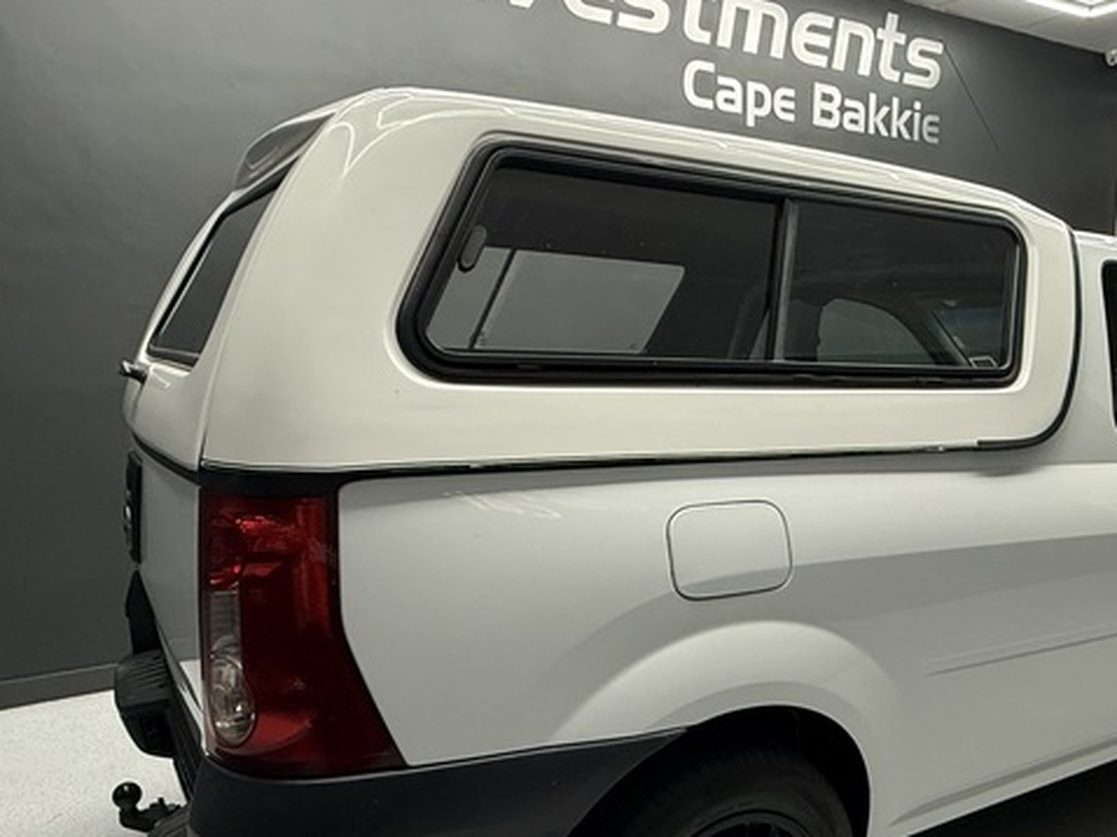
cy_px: 526
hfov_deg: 59.2
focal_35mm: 30
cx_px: 699
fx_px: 968
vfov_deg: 46.3
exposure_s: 1/100
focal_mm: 2.22
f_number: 2.2
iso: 250
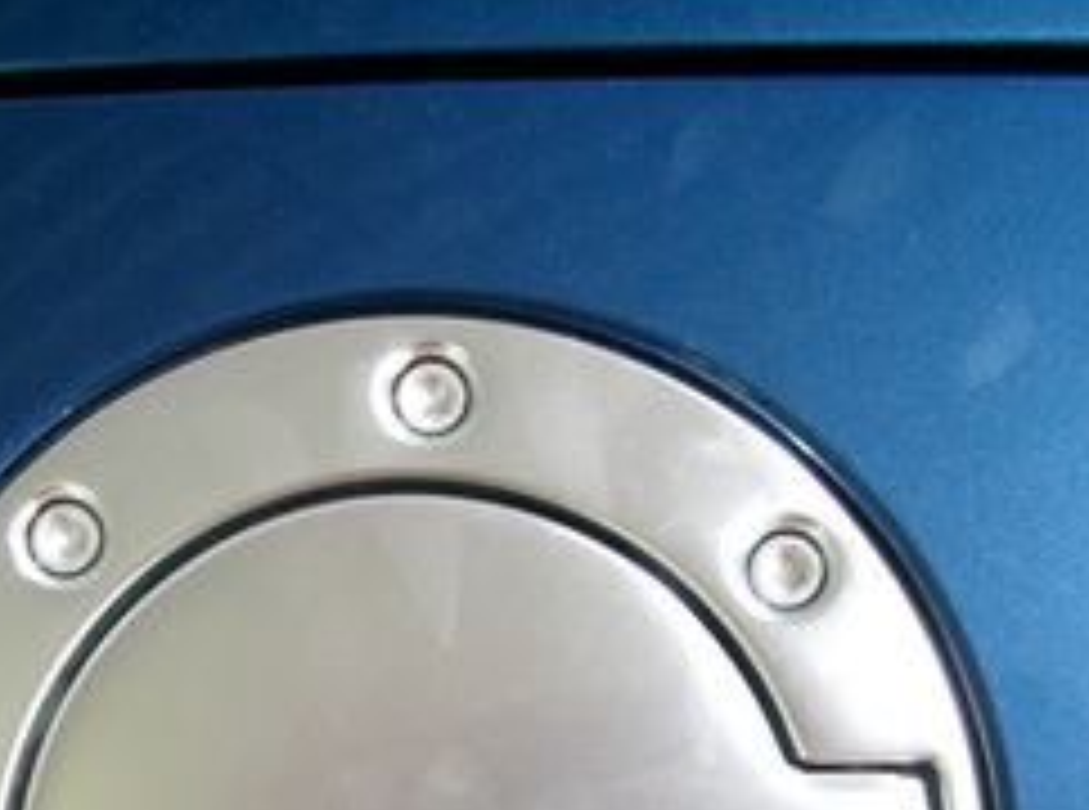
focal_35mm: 84
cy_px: 902
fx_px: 2635
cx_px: 405
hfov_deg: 23.3
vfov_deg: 16.9
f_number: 2.6
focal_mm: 7.6
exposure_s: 1/40
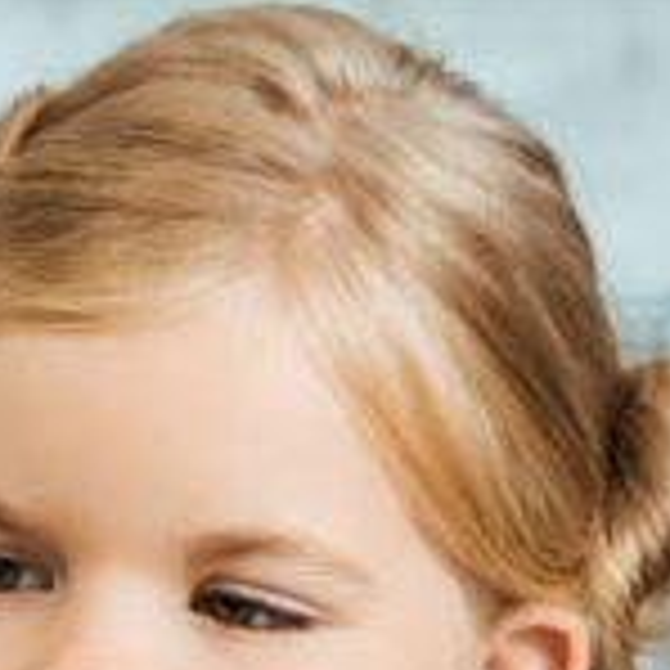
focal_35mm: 481
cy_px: 987
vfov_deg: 3.6
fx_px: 10533
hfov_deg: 3.6
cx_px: -27
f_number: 6.3
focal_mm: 110
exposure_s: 1/200
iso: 400
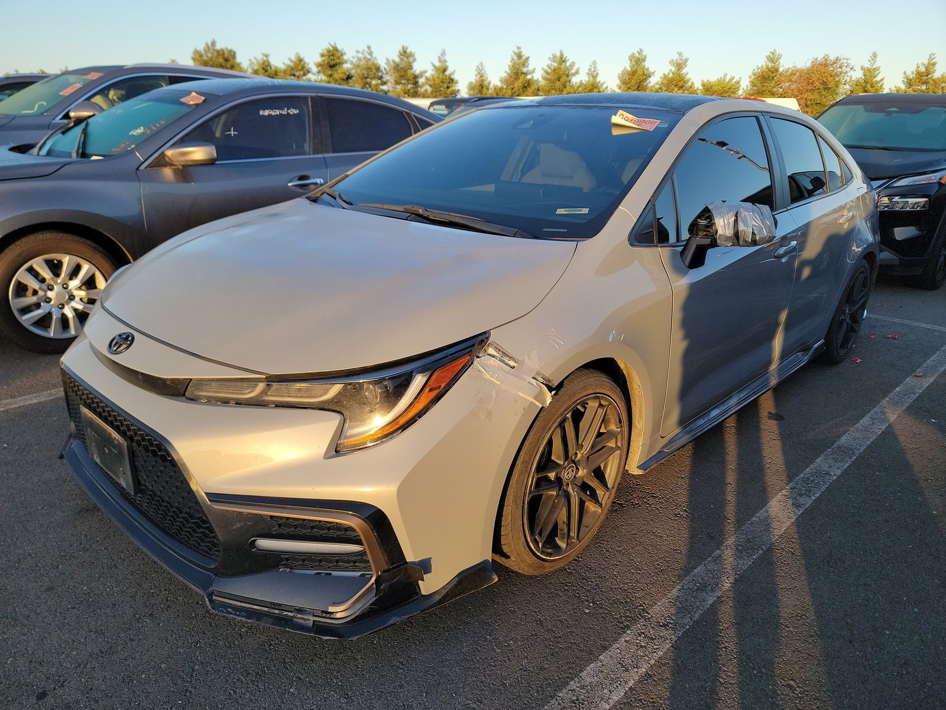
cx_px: 473
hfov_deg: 71.6
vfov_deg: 56.8
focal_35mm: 24
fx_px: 656
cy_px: 355
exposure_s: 1/143
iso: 50
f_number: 1.8
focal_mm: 6.7
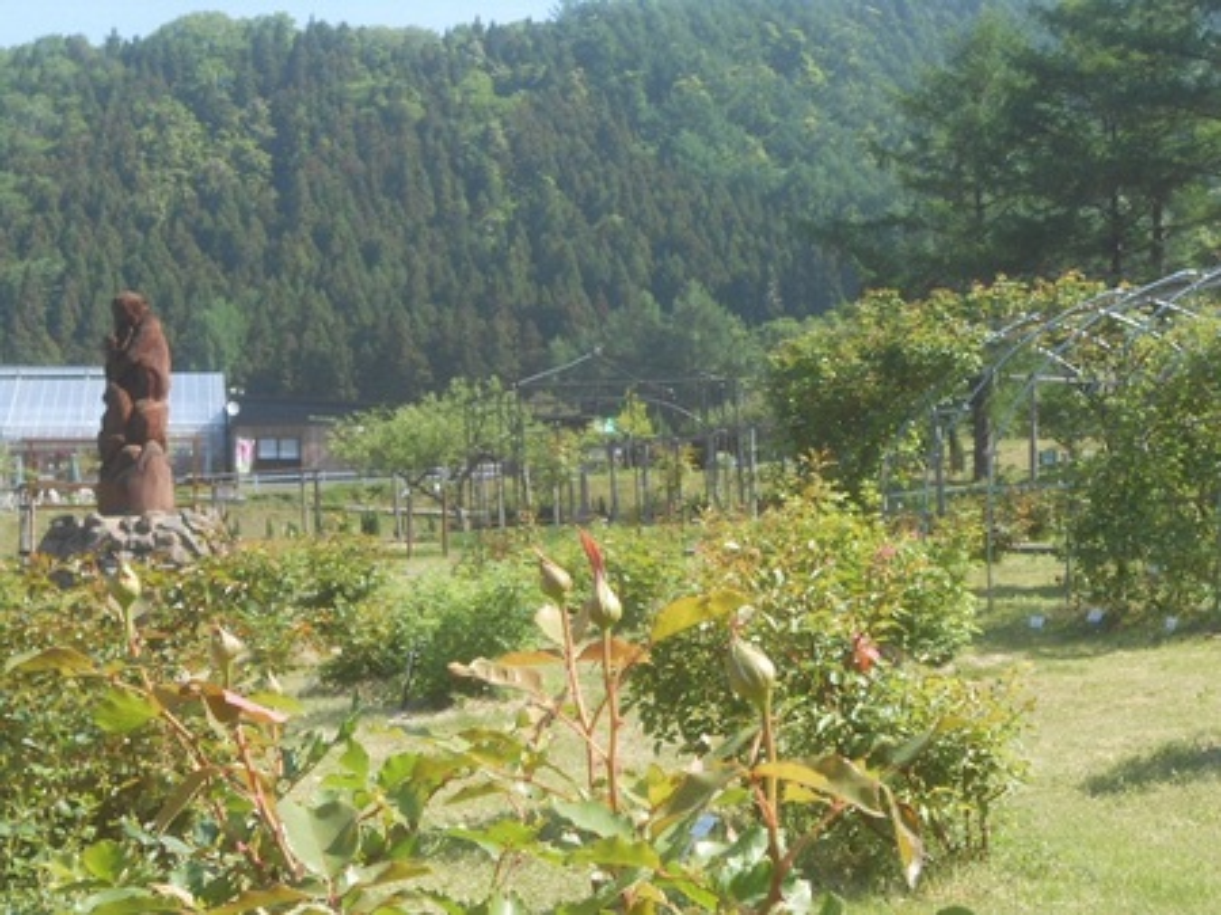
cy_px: 458
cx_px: 610
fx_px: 2221
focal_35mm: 63
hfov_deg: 30.7
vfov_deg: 23.3
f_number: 5.6
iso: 80
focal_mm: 11.3
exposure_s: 1/160
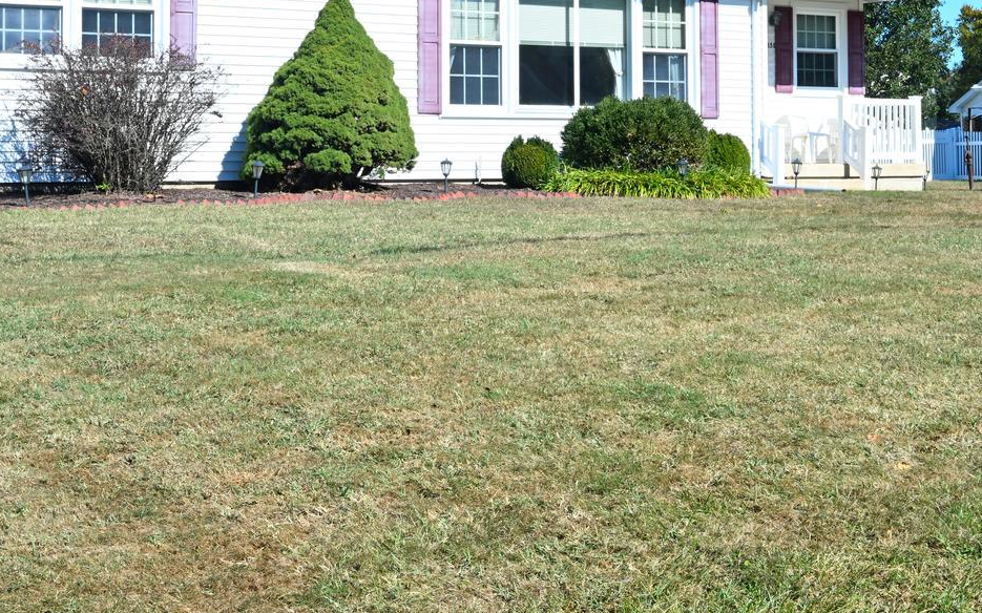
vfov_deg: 19.1
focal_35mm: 67
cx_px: 481
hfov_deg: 30.6
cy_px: 76
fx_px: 1793
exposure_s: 1/40
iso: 64
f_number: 14
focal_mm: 30
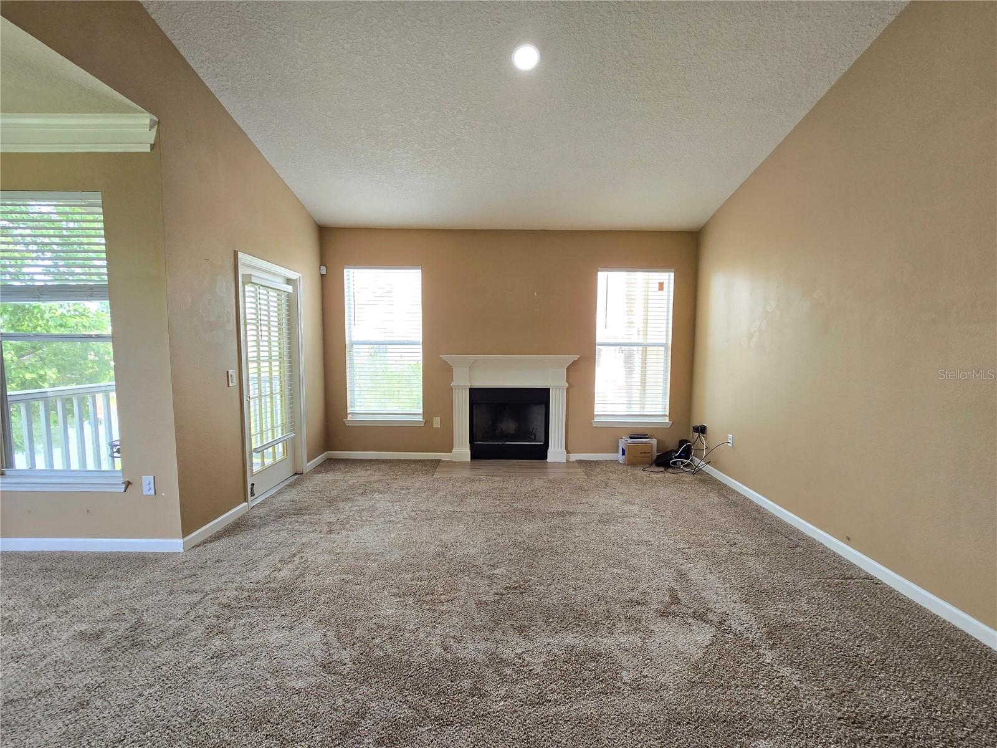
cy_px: 374
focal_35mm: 13
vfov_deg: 89.9
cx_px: 498
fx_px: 374
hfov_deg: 106.2
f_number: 2.2
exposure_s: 1/60
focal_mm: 2.2
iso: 125
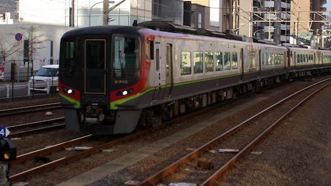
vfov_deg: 17.7
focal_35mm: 68
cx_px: 166
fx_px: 597
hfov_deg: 31.0
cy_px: 68
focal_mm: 40
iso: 400
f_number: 4.5
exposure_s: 1/750
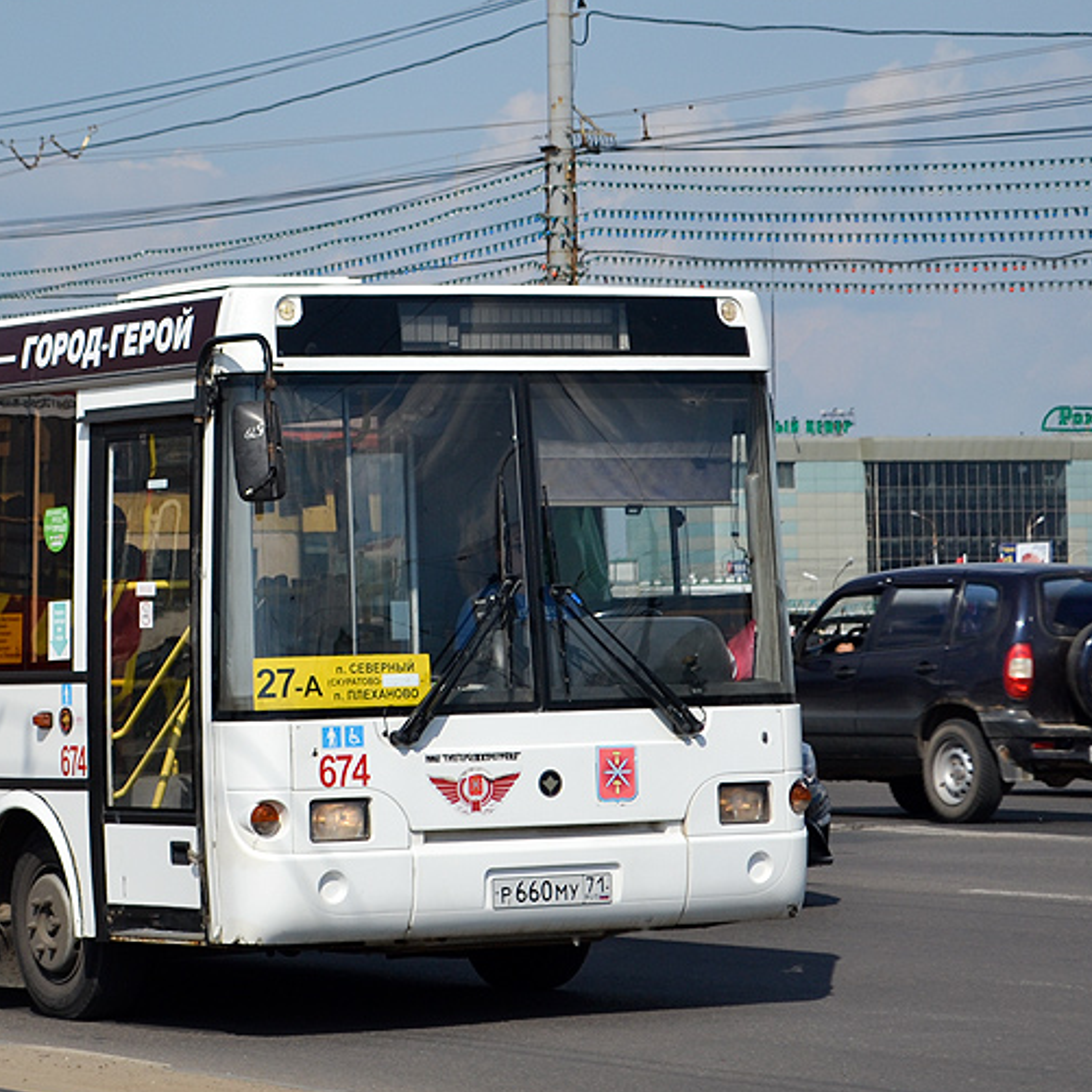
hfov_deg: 10.4
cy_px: 301
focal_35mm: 168
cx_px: 163
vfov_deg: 10.4
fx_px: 5997
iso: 100
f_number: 5.6
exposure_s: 1/800
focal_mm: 55
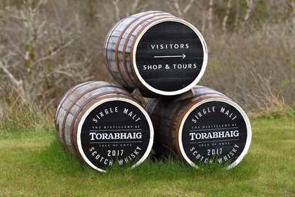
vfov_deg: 11.4
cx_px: 148
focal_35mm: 120
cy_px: 98
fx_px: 983
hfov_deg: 17.1
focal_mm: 120
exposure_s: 1/250
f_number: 5.6
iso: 200
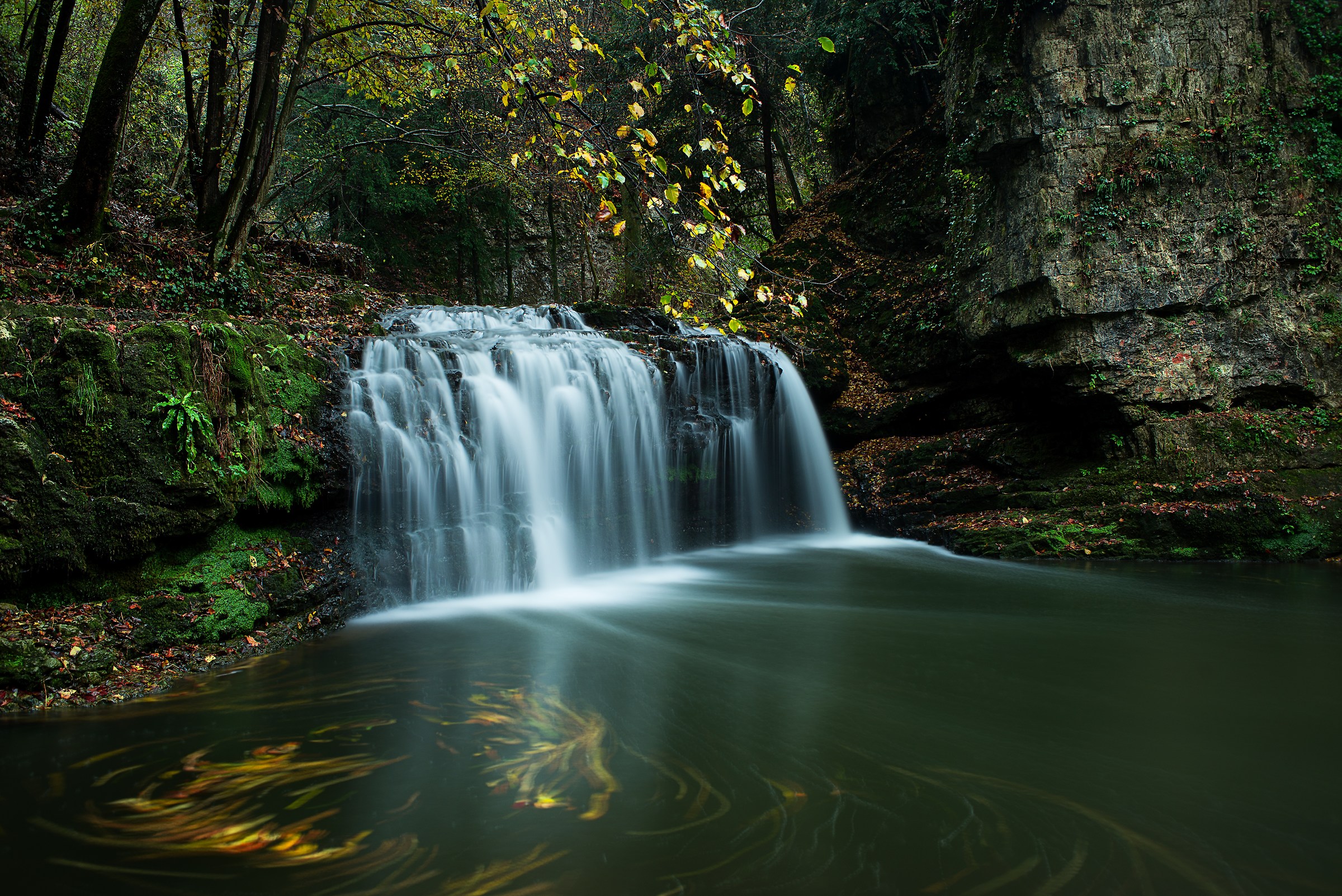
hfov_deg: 58.7
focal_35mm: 32
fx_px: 1193
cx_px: 671
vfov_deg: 41.1
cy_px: 448
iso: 100
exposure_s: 20
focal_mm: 32
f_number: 6.3
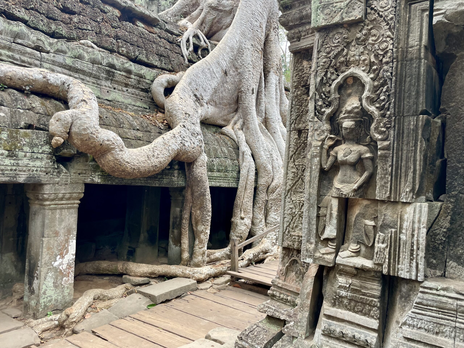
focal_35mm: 26
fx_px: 349
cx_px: 232
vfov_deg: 53.1
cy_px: 174
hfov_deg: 67.3
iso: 40
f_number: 1.6
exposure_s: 1/121
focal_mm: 4.2
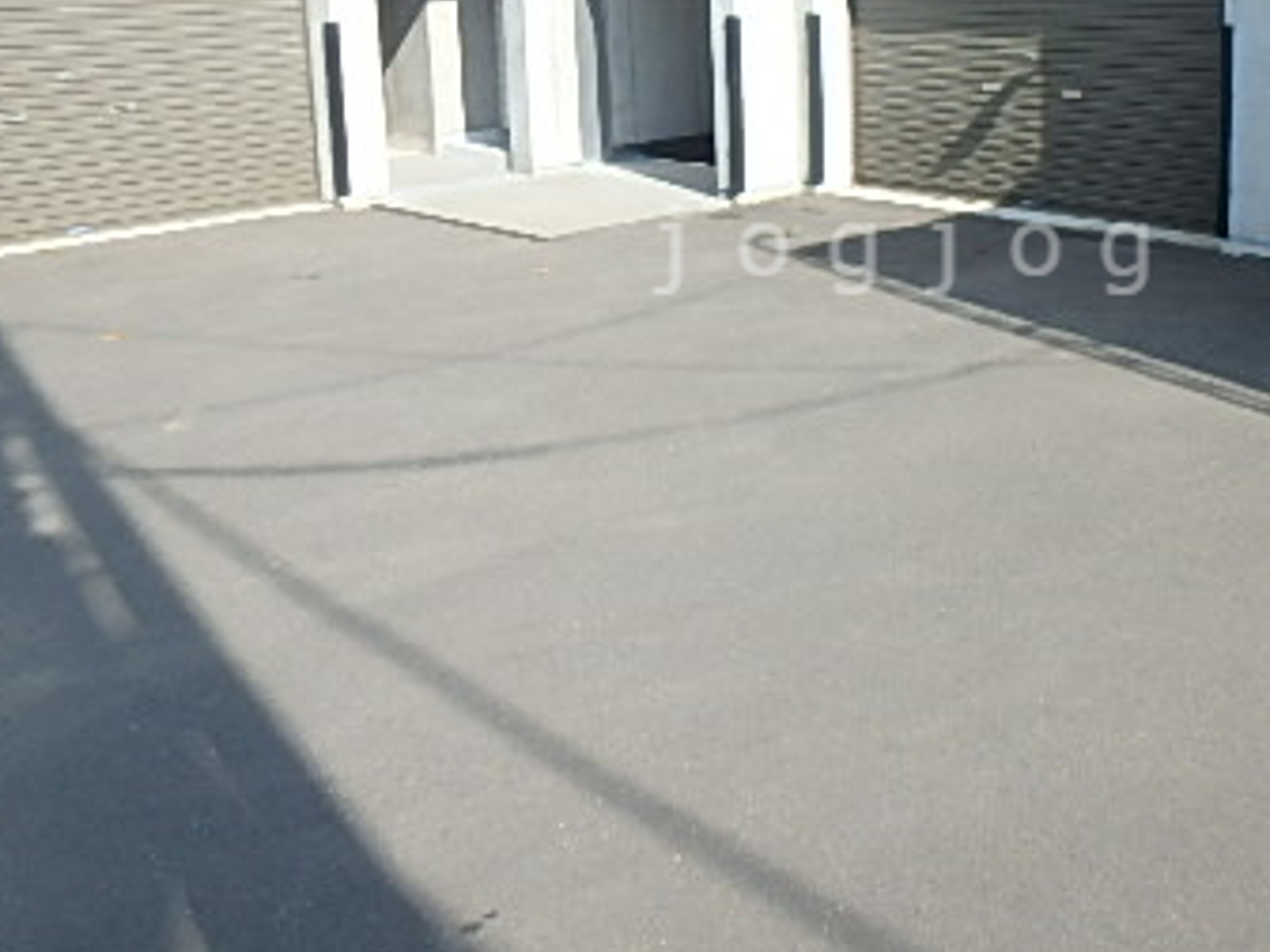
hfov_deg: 45.6
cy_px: 249
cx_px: 911
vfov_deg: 35.2
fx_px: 1468
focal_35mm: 40
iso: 125
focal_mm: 3.7
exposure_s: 1/640
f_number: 3.5
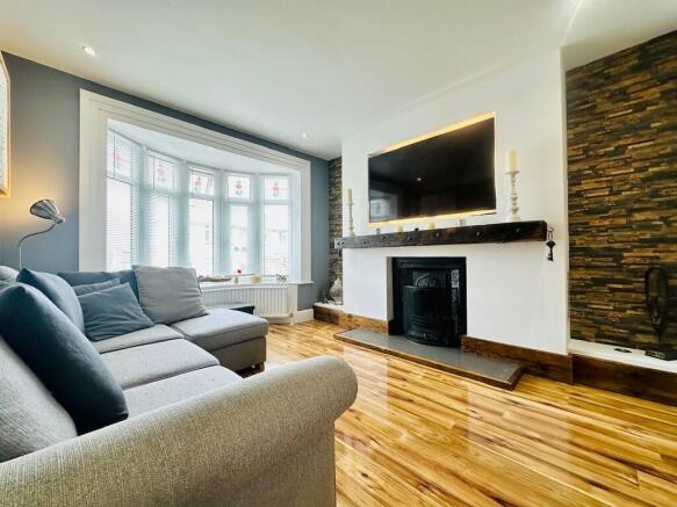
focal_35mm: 14
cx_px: 338
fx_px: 274
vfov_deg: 85.7
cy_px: 254
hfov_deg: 102.1
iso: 160
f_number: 2.2
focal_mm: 2.22
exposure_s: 1/100
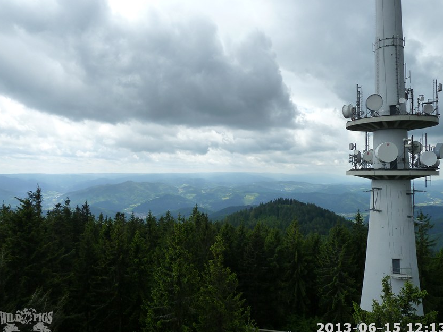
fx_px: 333
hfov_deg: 67.3
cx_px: 223
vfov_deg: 53.1
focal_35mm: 26
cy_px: 168
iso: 125
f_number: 4.5
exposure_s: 1/400
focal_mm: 4.1
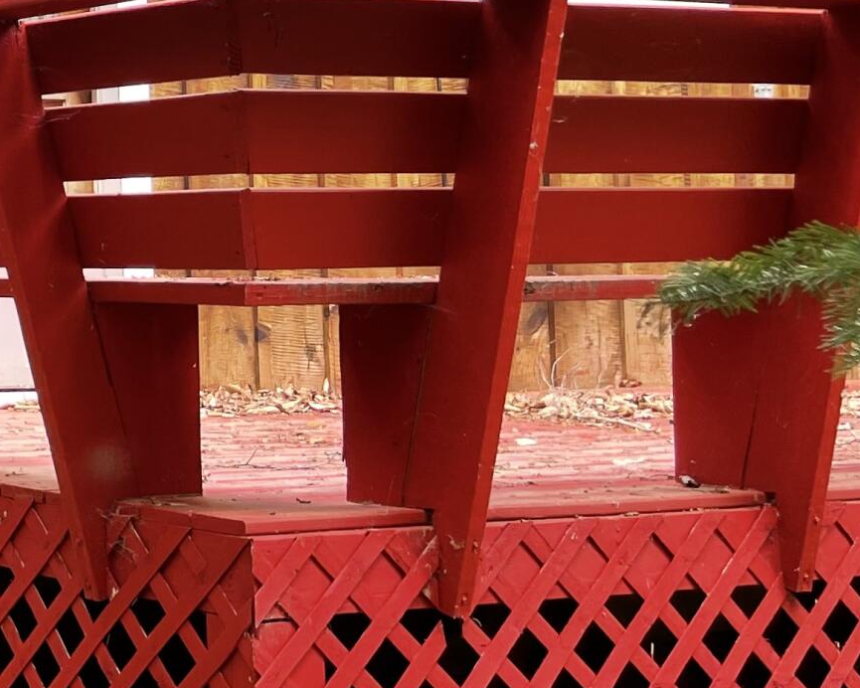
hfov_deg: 18.3
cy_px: 144
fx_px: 2240
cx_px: -573
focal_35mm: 88
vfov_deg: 17.3
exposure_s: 1/136
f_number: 1.6
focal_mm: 5.1
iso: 32
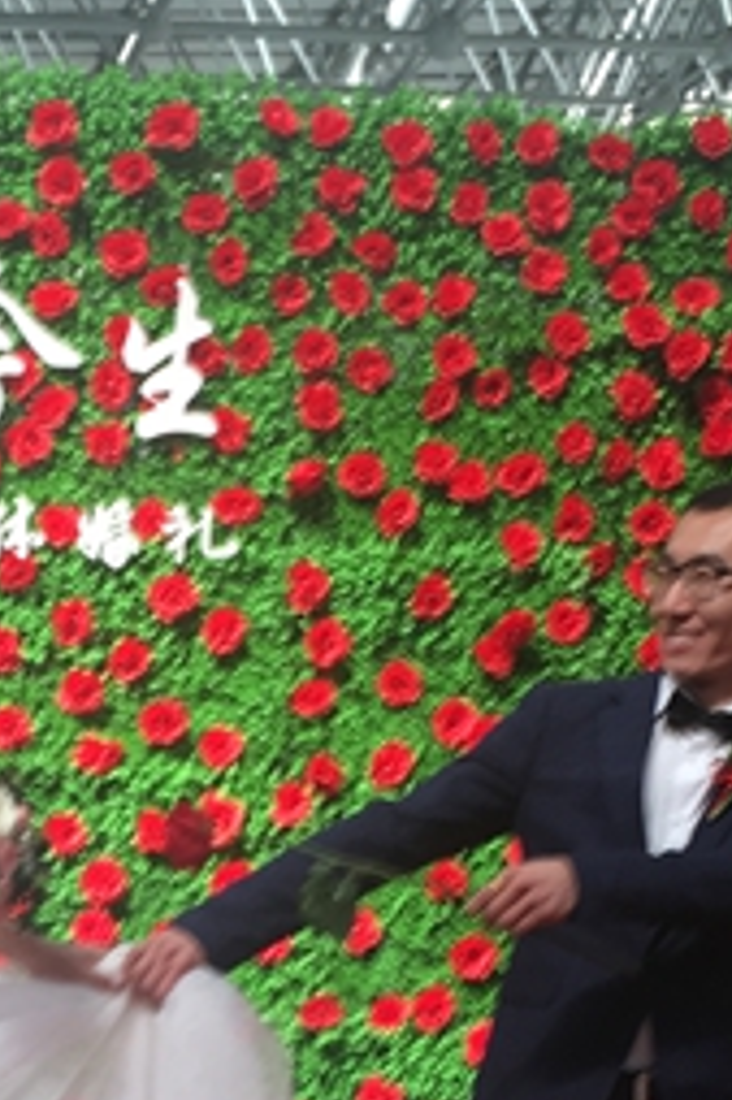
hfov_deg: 14.2
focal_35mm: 95
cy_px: 1087
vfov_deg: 20.8
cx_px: 43
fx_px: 2901
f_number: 2.2
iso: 32
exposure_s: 1/50
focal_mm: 4.15
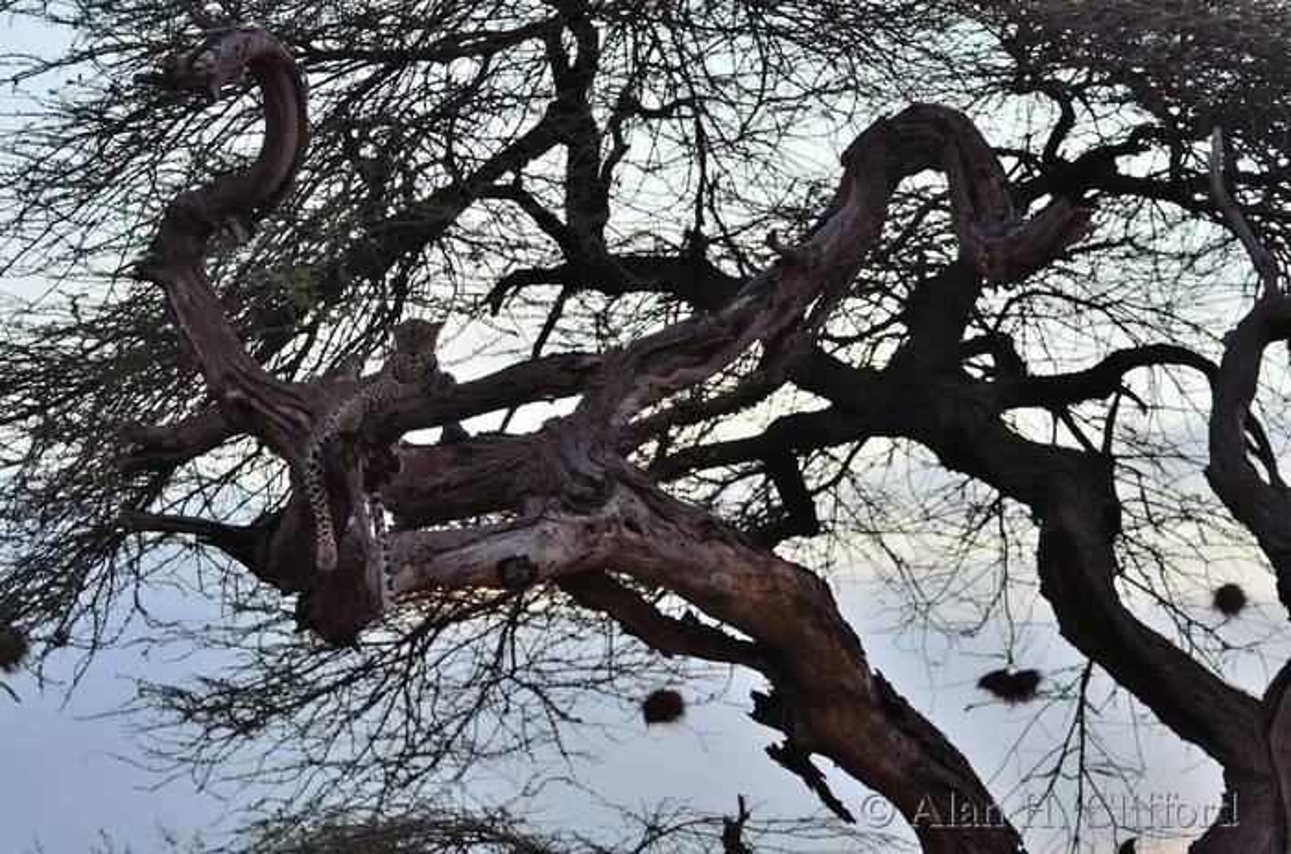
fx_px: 4615
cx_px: 646
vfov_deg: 10.6
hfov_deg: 15.9
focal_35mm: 129
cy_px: 427
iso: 400
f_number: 4.8
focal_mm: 86
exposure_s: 1/160
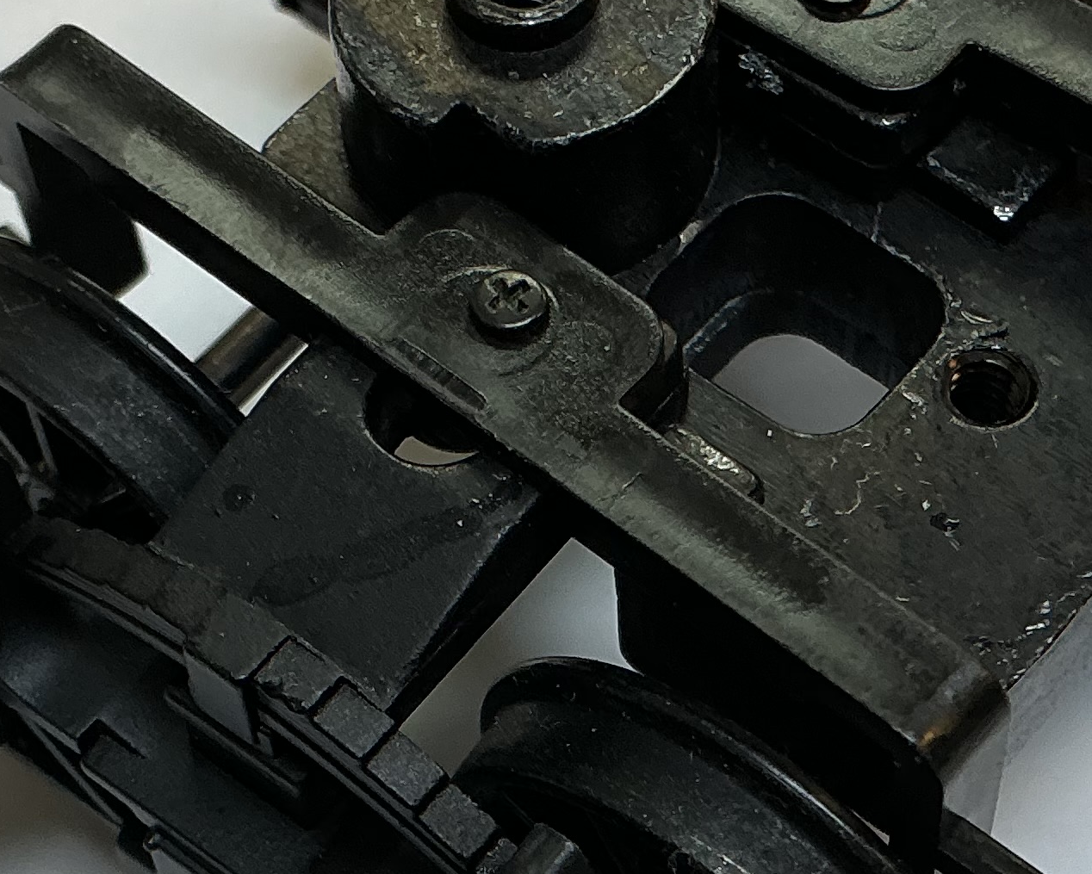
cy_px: 601
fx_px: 2909
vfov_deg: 17.0
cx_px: 584
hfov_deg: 21.3
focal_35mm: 90
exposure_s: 1/100
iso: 32
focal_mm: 3
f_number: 1.8
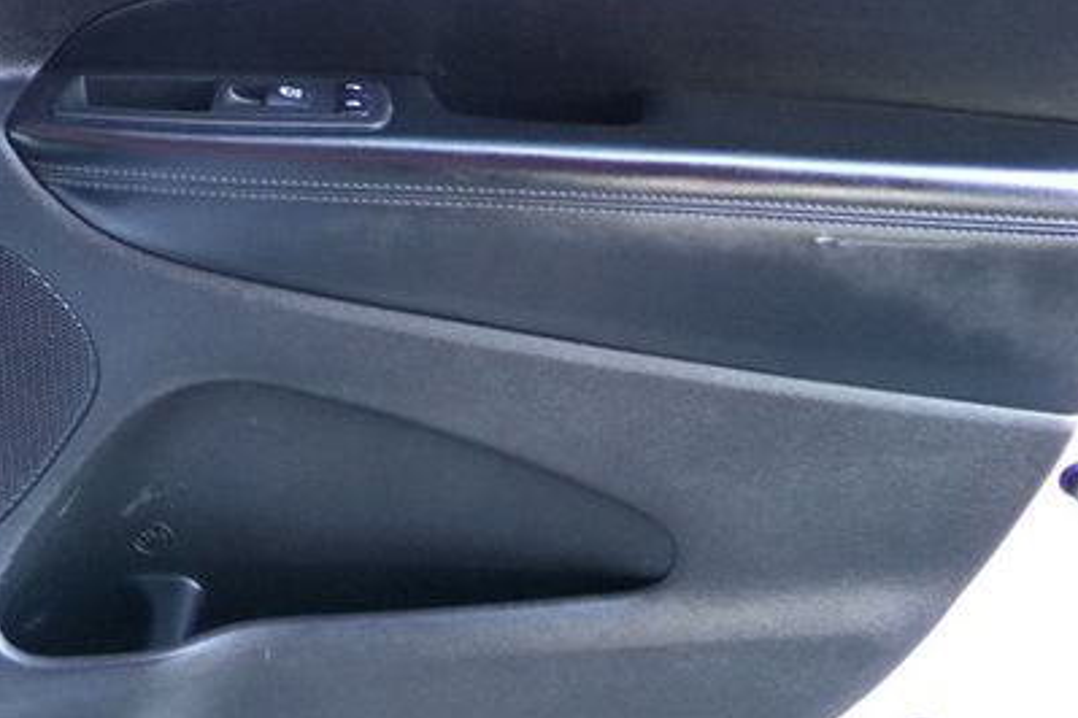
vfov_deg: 32.6
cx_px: 257
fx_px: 1198
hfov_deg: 46.5
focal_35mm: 40
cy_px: 162
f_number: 3.7
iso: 659
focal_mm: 4.3
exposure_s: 1/60
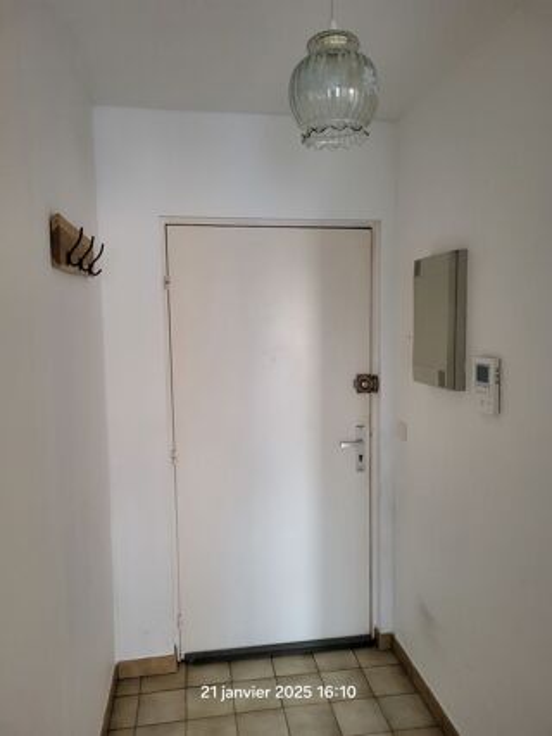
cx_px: 276
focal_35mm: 26
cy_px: 368
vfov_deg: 67.3
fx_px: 553
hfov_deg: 53.0
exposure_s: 1/50
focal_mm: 5.4
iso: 640
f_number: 1.8
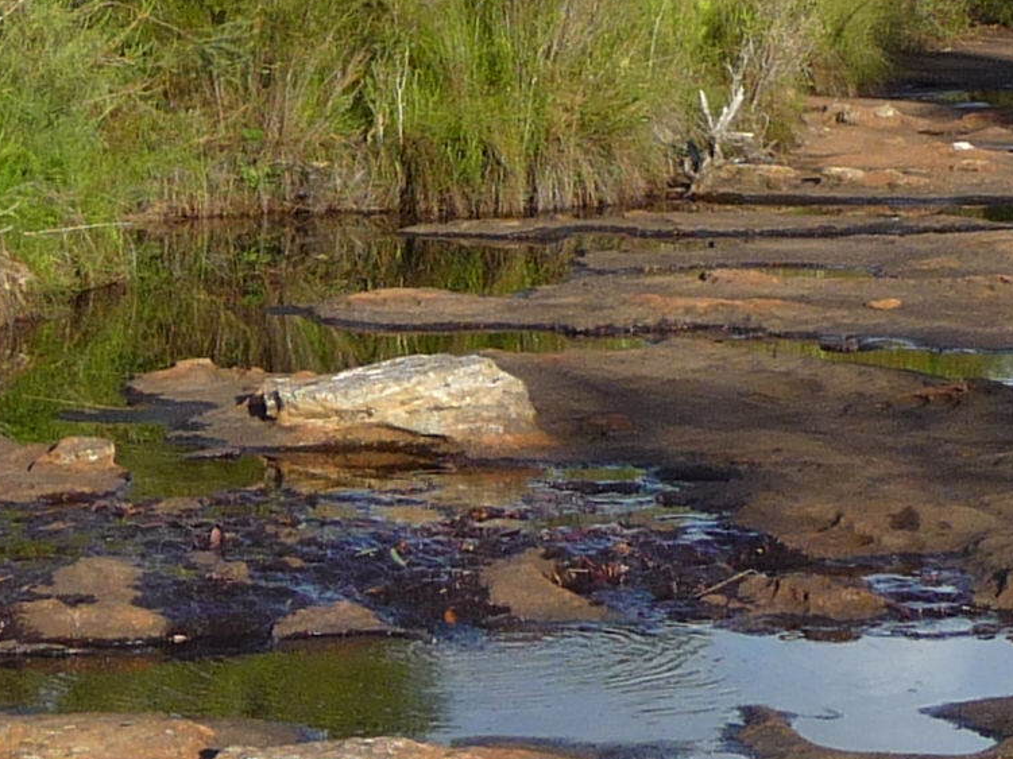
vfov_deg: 10.6
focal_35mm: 138
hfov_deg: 14.2
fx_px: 4038
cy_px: -62
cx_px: 198
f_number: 3.4
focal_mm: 5
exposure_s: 1/500
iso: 100
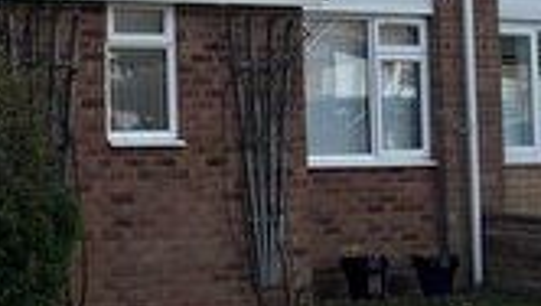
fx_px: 1581
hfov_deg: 18.0
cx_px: -183
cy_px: -76
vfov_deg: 10.8
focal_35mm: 110
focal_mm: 6.76
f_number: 1.78
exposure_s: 1/6173
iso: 64
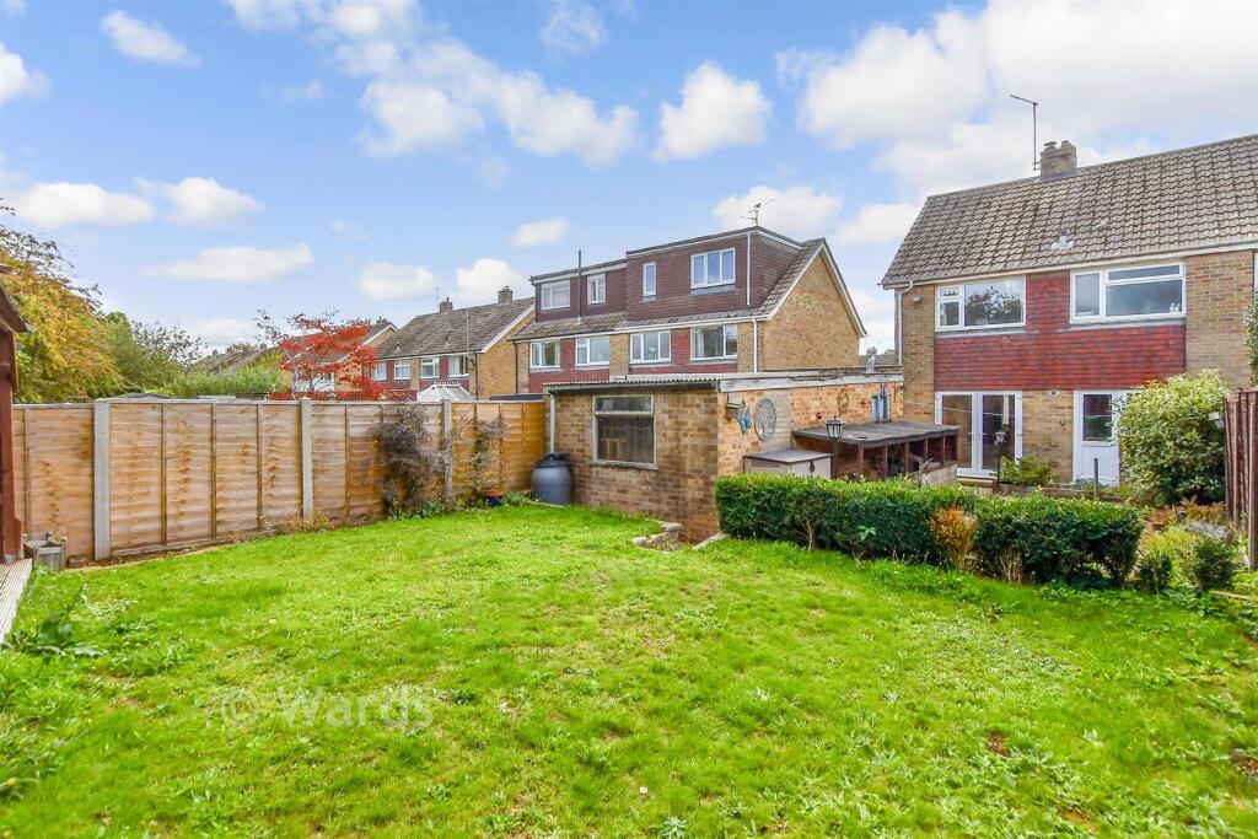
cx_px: 629
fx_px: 559
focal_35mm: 16
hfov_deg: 96.7
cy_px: 420
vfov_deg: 73.8
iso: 320
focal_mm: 11
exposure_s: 1/1250
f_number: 8
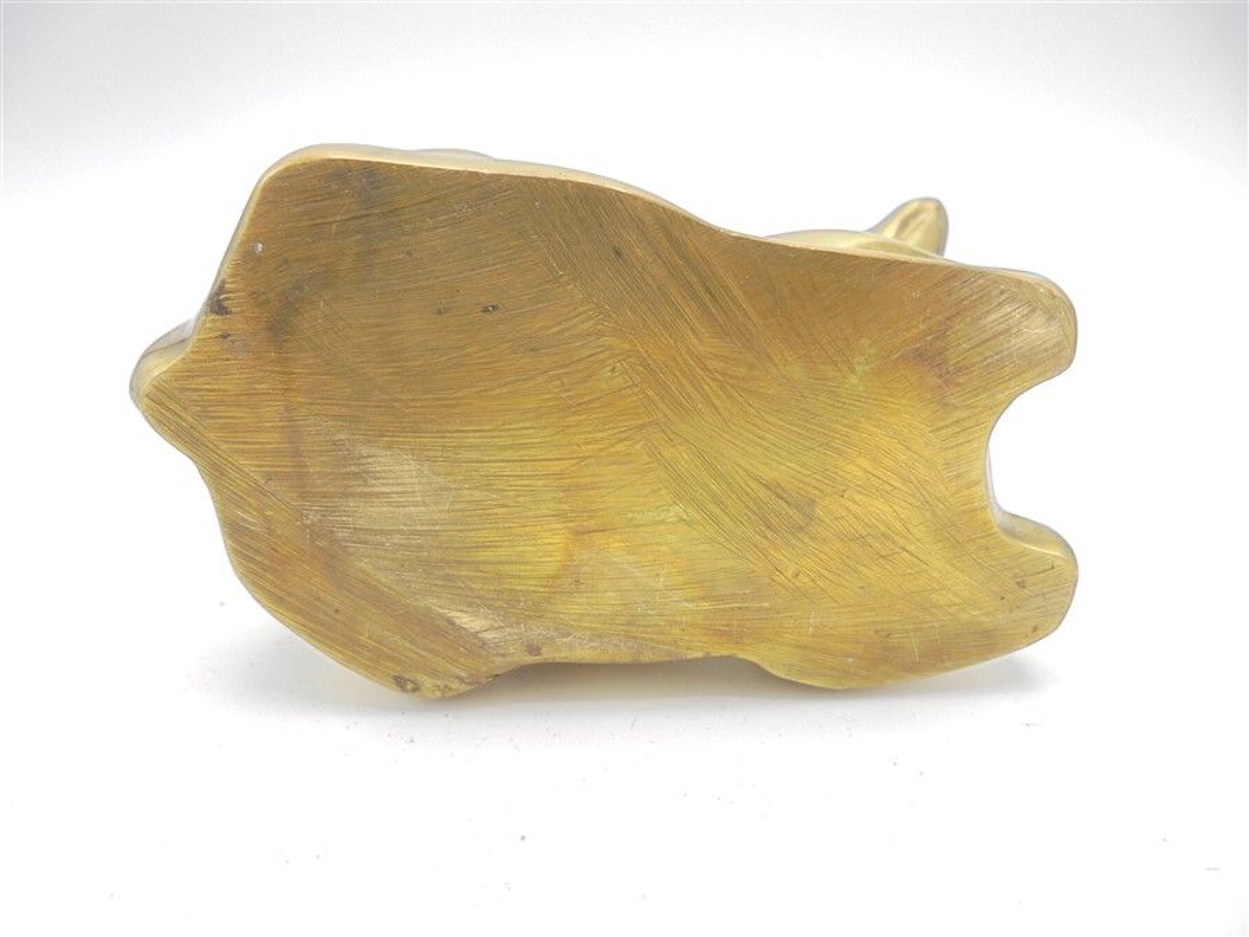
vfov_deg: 53.1
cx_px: 624
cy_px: 468
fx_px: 938
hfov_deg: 67.3
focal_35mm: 26
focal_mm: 4.6
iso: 100
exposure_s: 1/100
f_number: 3.5
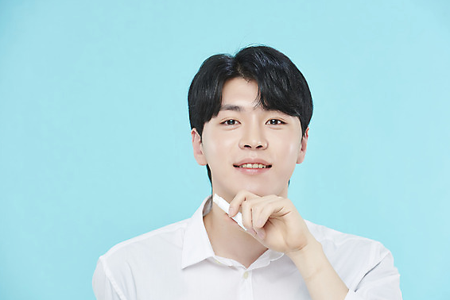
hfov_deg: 12.5
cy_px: 156
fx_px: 2051
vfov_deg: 8.4
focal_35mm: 164
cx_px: 235
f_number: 7.1
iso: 64
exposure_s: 1/125
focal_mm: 155
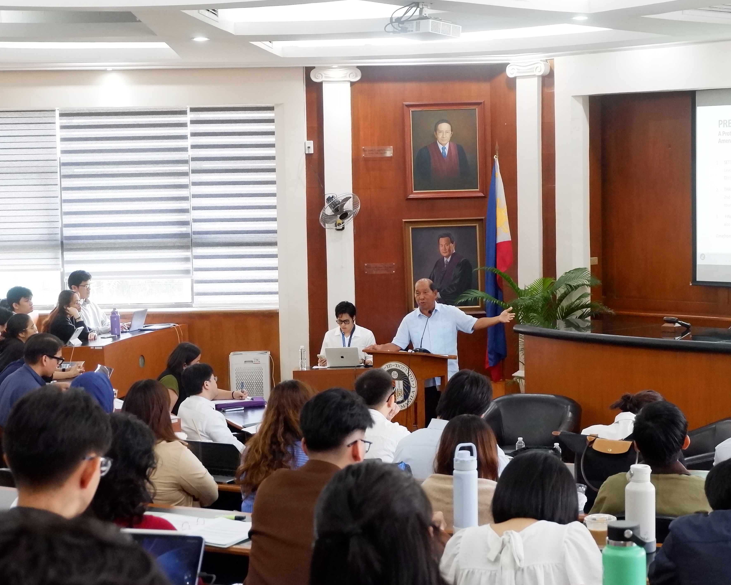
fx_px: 1493
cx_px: 440
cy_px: 305
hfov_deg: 27.5
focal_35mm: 69
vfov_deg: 22.2
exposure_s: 1/56
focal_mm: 35.5
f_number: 5
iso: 3200
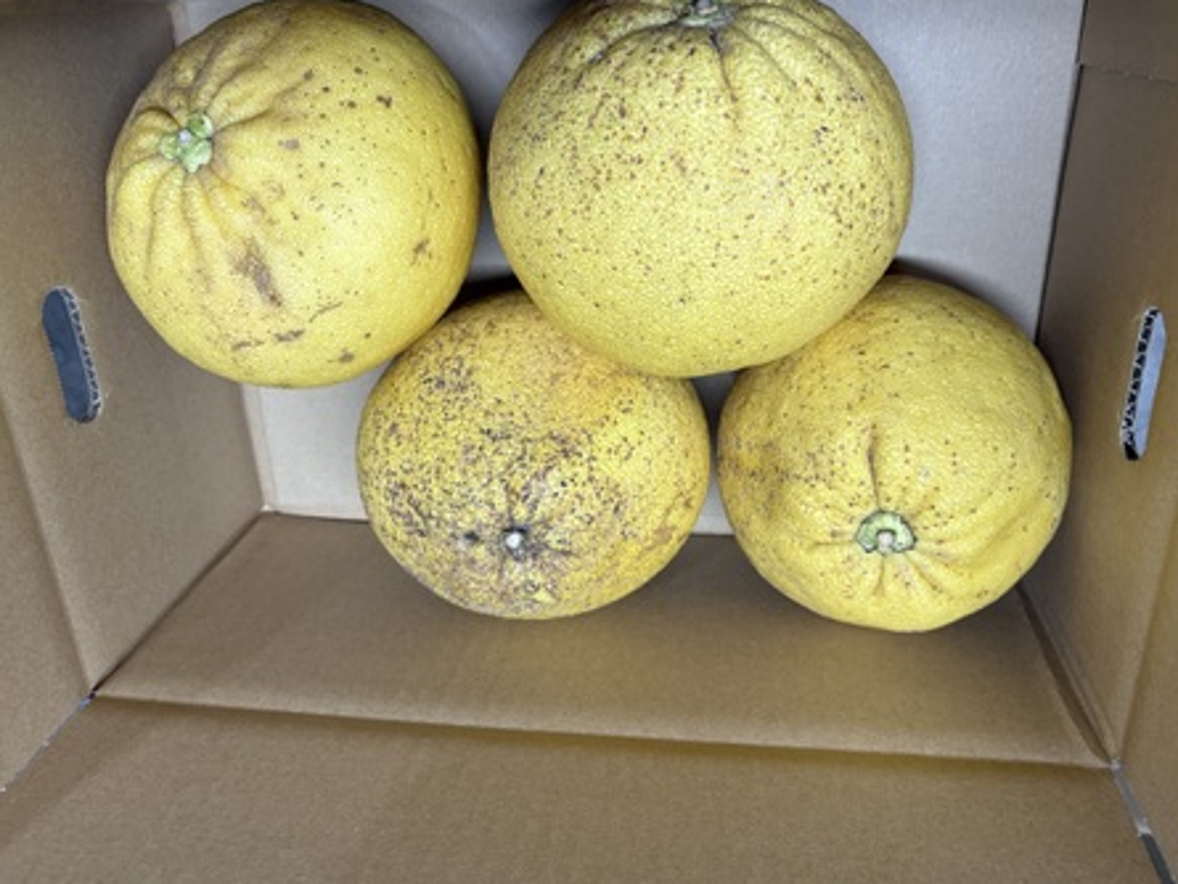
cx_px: 629
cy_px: 429
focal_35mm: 28
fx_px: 953
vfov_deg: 49.8
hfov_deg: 63.4
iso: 100
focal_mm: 5.96
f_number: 1.6
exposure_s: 1/120
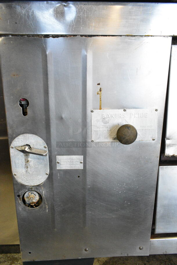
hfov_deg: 48.0
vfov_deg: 67.3
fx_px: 199
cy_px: 132
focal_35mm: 27
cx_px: 88
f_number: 9
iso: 6400
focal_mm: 18
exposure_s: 1/250
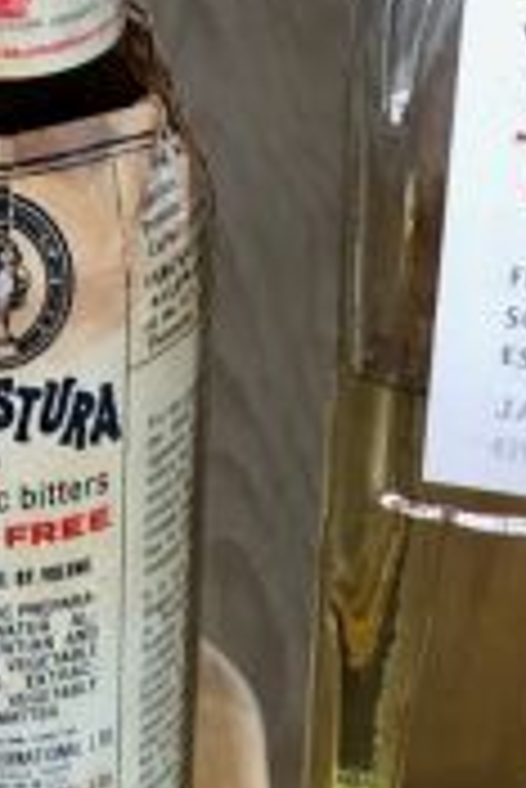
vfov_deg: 12.2
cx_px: 49
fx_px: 3106
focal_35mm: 142
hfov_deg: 9.6
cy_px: 1745
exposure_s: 1/15
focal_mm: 3.99
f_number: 1.8
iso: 40
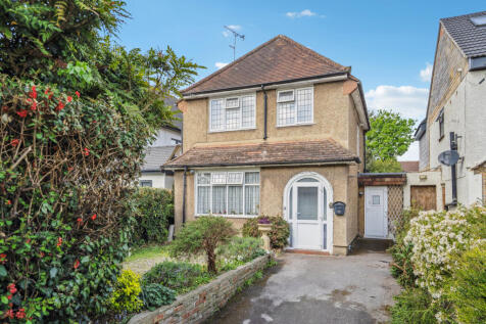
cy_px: 162
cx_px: 243
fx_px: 324
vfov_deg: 53.1
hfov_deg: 73.8
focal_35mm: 24
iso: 640
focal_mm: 24
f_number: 5.6
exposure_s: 1/1000
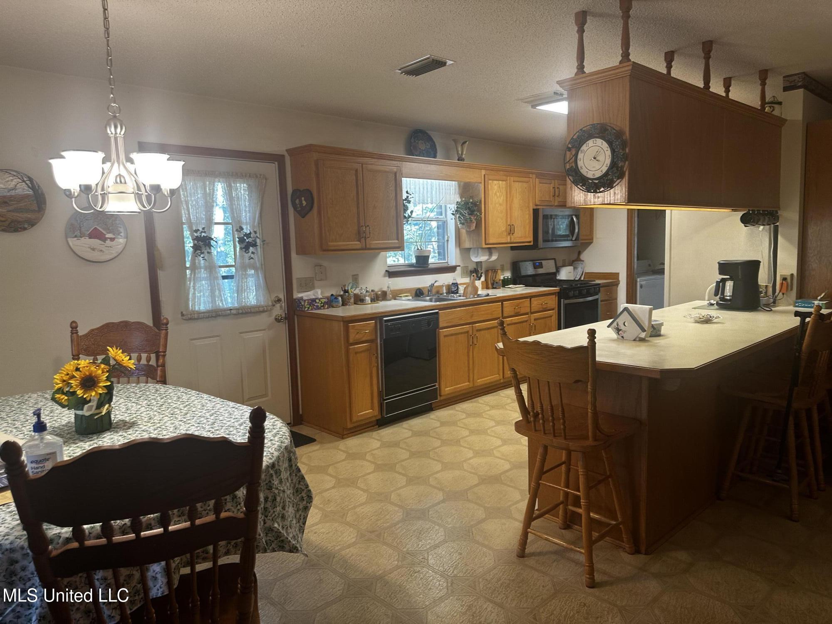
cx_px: 416
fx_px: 577
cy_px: 312
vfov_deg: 56.8
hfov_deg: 71.6
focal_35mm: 24
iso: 125
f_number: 1.78
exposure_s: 1/60
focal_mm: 6.86
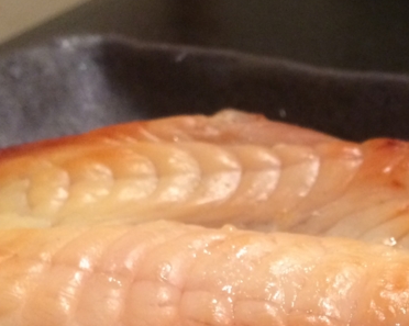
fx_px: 943
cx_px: 349
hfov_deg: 23.9
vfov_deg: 18.6
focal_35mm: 78
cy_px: 394
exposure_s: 1/17
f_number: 2.2
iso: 320
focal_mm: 4.15
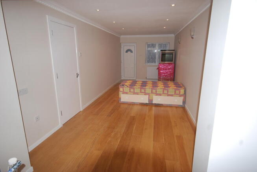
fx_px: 139
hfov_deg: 85.4
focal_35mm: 20
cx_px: 128
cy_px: 86
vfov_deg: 63.4
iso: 200
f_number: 4.8
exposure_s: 1/60
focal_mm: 13
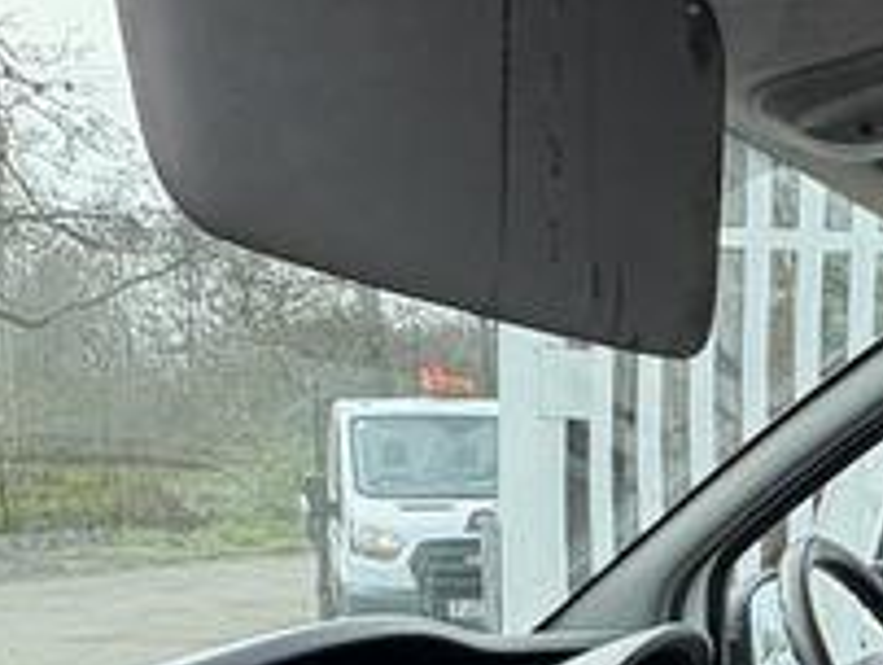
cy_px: 752
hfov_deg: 29.7
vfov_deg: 22.2
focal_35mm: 62
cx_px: 813
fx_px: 1583
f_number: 2.2
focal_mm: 2.22
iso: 50
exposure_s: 1/508
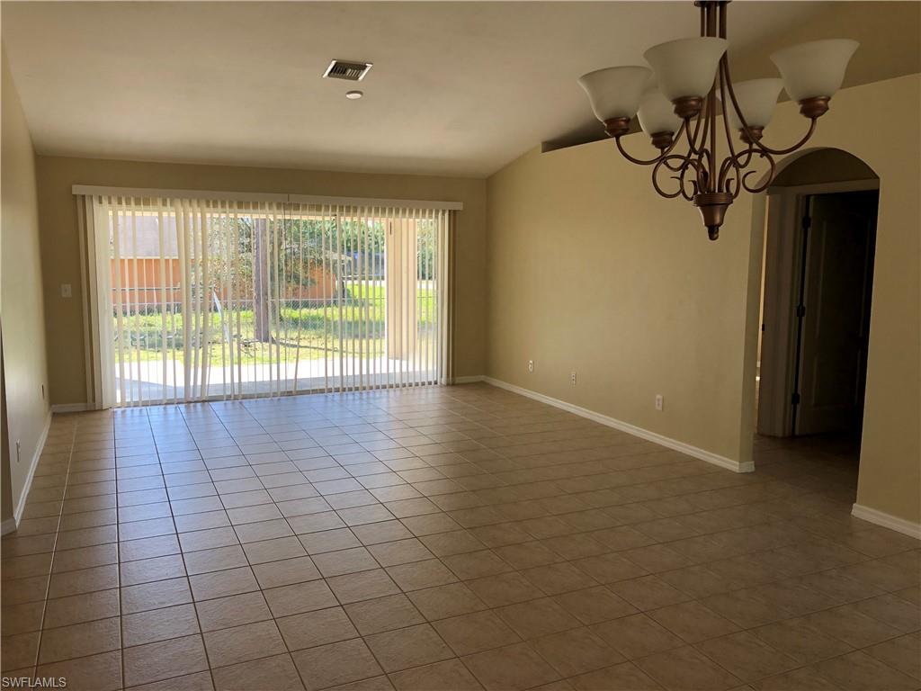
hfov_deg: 63.4
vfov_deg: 49.7
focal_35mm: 28
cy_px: 346
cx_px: 460
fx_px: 745
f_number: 1.8
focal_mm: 3.99
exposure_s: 1/120
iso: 40
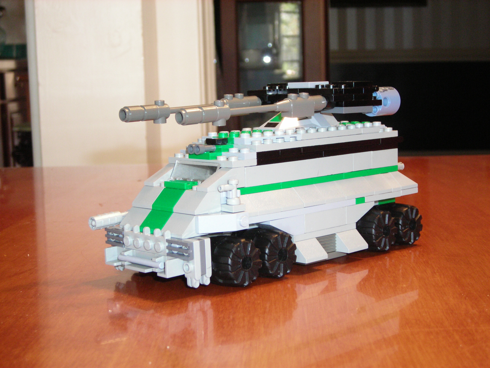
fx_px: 920
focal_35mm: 65
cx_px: 245
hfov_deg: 29.8
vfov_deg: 22.6
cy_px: 184
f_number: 3.9
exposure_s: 1/4.3
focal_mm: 10.8
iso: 200
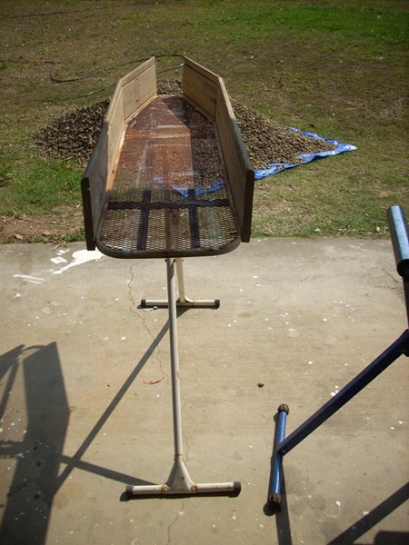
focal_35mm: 37
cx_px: 204
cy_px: 272
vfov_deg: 50.1
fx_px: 583
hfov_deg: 38.7
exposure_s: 1/324
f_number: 5.6
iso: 64
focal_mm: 6.2
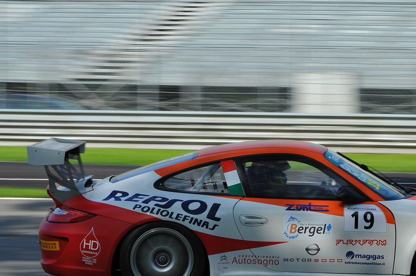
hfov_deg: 15.0
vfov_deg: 10.0
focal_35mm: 136
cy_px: 226
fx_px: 1570
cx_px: 320
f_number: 11
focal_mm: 78
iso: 200
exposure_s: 1/200
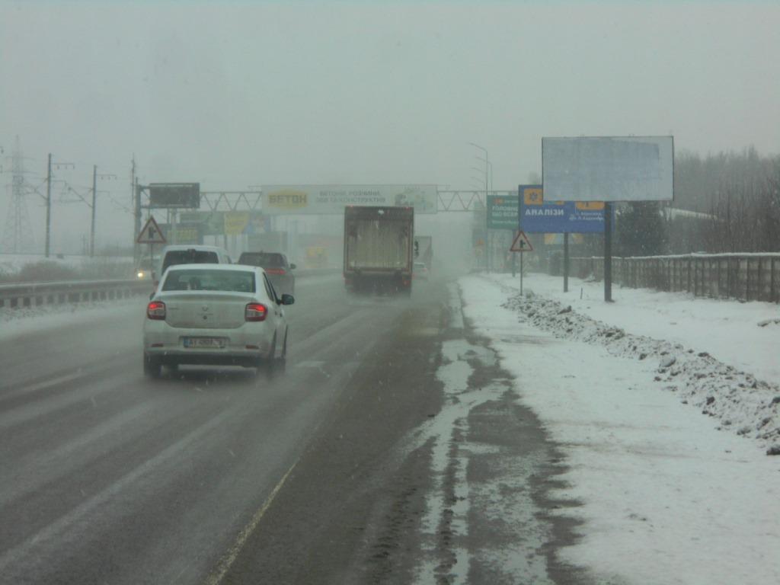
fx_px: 2929
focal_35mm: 130
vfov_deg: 11.4
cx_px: 390
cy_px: 292
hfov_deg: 15.2
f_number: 6.5
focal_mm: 23
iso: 125
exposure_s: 1/125
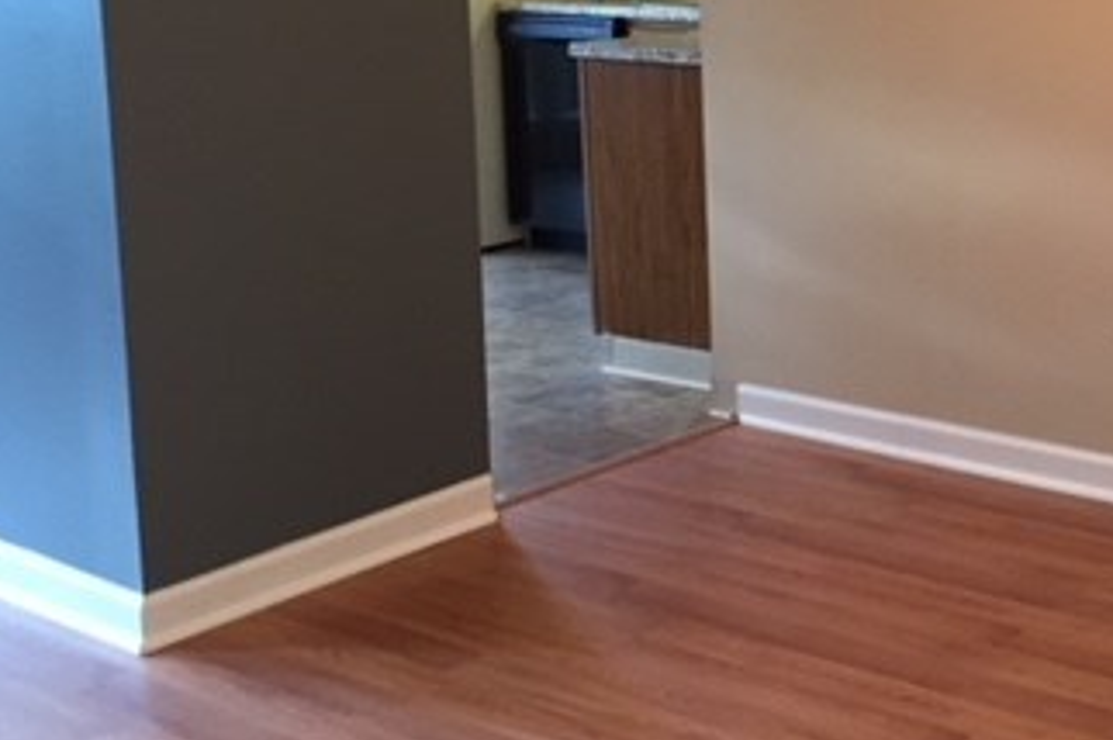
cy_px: 104
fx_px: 1853
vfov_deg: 22.1
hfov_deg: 31.3
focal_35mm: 60
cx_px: 1075
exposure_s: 1/30
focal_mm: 4.15
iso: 160
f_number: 2.2
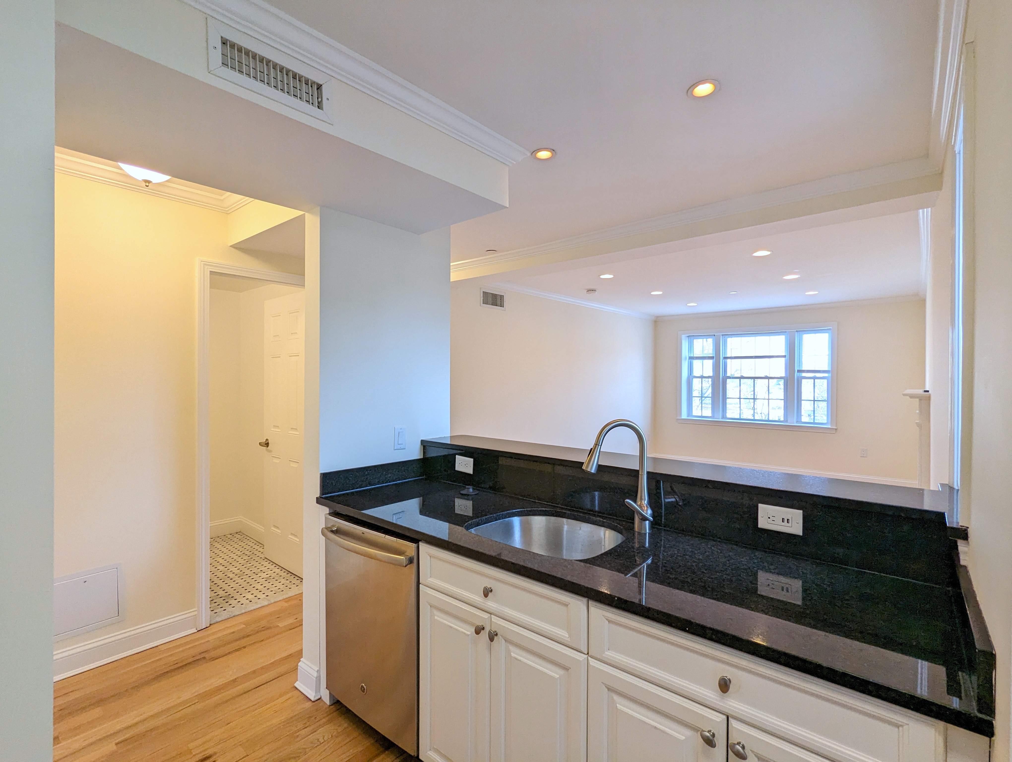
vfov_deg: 78.2
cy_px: 381
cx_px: 506
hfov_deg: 94.4
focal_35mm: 16
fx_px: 468
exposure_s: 1/76.5
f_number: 2.2
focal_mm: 2.35
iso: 60
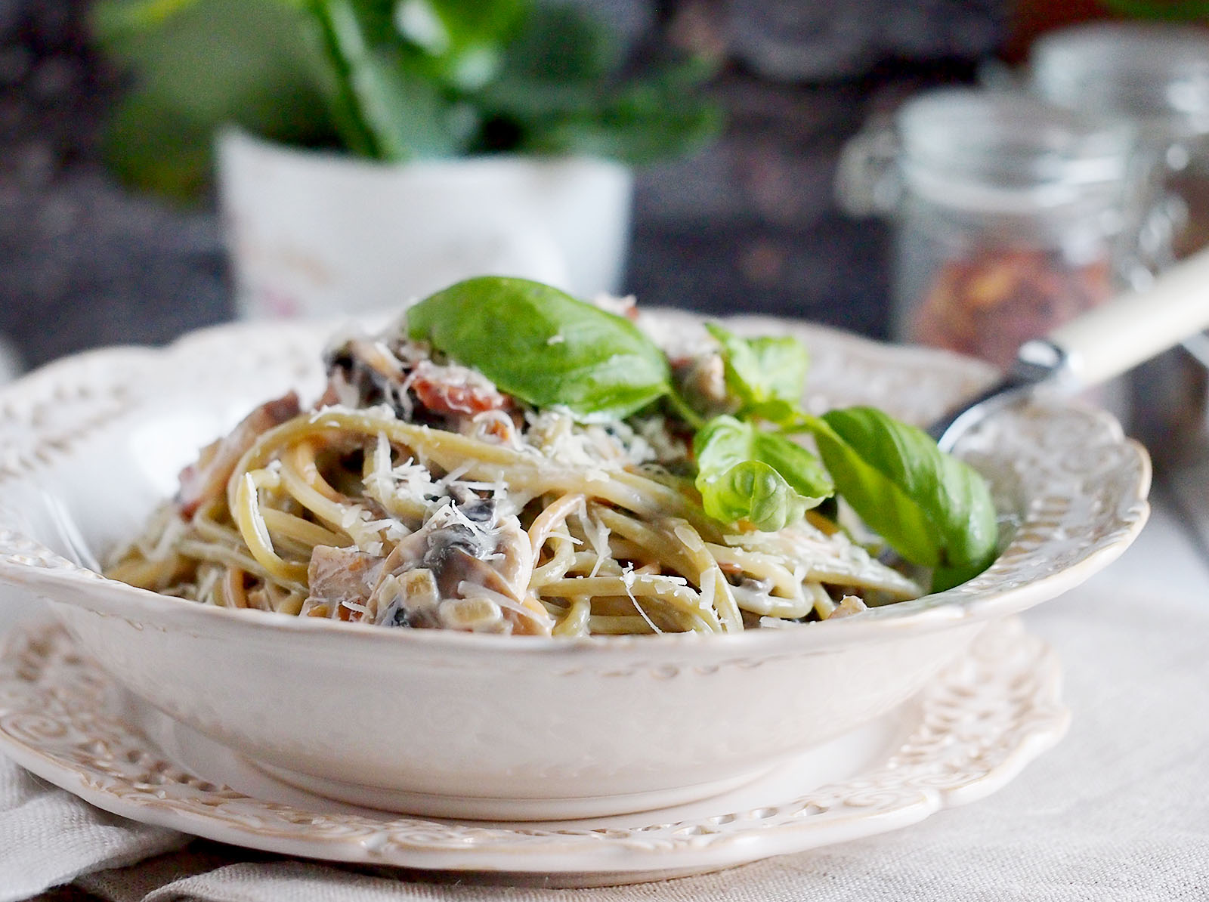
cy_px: 451
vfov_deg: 12.3
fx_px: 4184
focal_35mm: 120
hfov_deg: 16.4
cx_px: 604
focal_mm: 60
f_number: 2.8
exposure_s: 1/125
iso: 1000
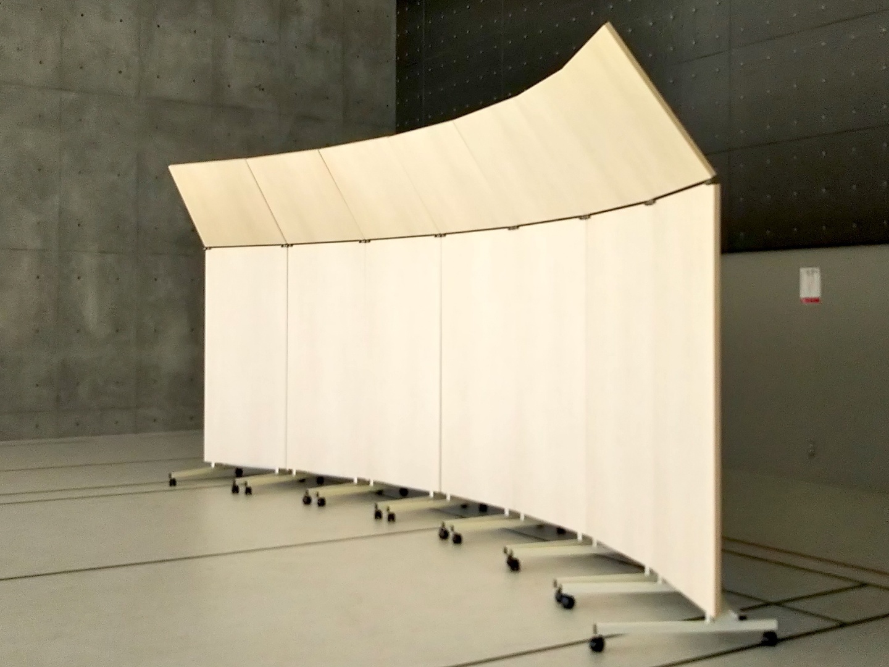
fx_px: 770
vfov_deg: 46.8
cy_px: 334
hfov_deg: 60.0
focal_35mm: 30
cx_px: 444
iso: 50
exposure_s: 1/120
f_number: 2.2
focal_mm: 4
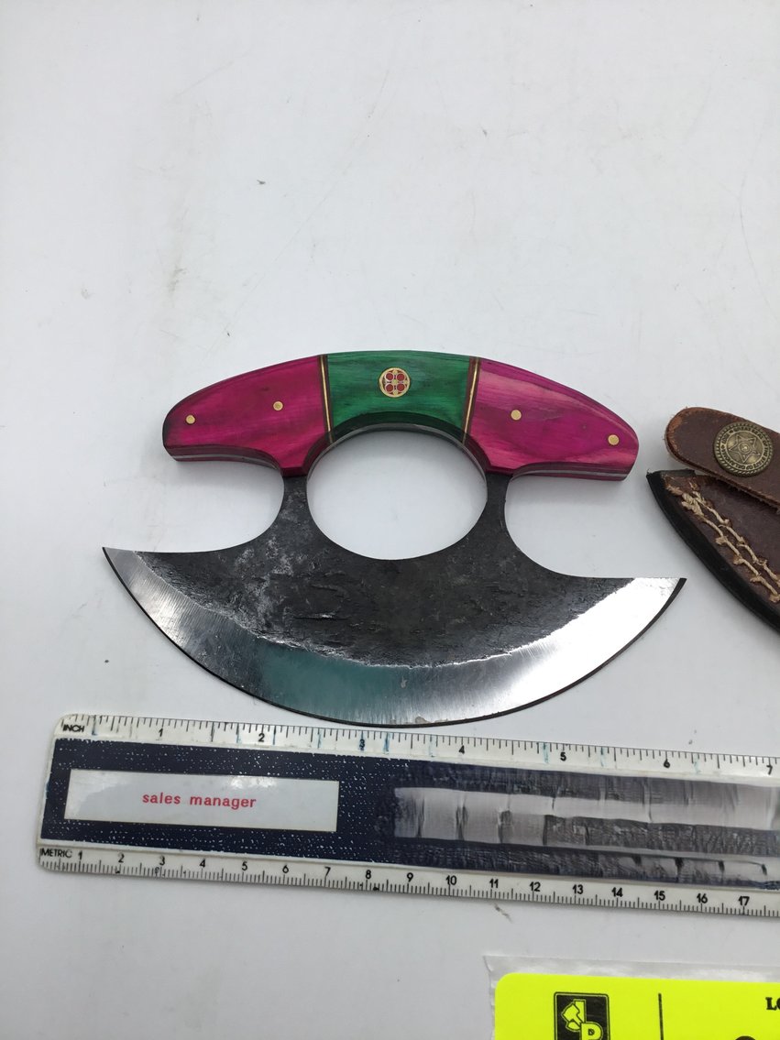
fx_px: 932
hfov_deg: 45.4
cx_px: 390
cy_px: 520
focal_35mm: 31
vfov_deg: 58.4
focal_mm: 3.3
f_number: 2.4
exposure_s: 1/120
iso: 25
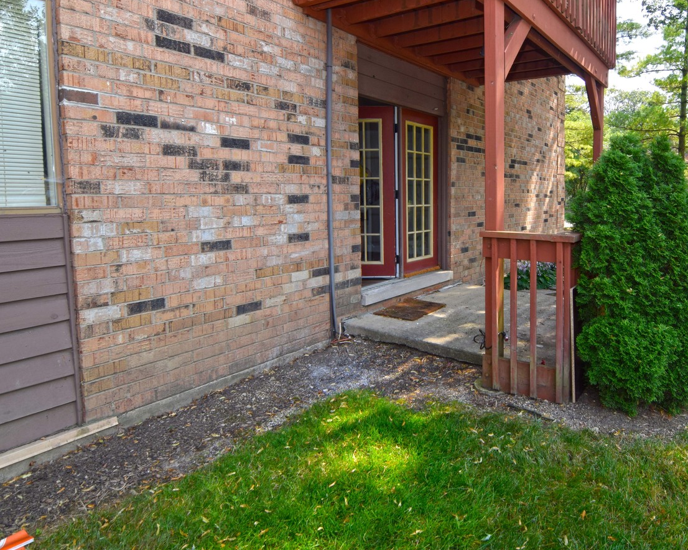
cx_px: 444
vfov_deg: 61.1
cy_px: 225
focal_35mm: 23
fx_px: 462
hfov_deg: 71.7
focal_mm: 11
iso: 160
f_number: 5.6
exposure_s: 1/125
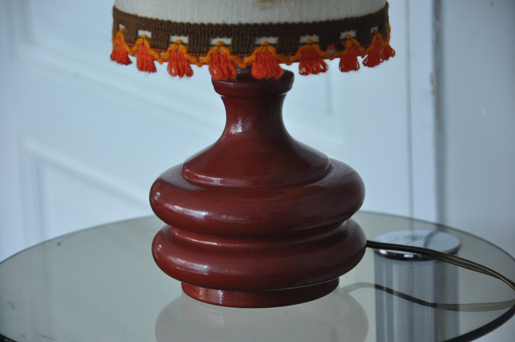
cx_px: 258
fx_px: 2250
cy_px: 171
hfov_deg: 13.1
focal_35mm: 158
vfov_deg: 8.7
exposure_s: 1/15
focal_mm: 105
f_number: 5.6
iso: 1600
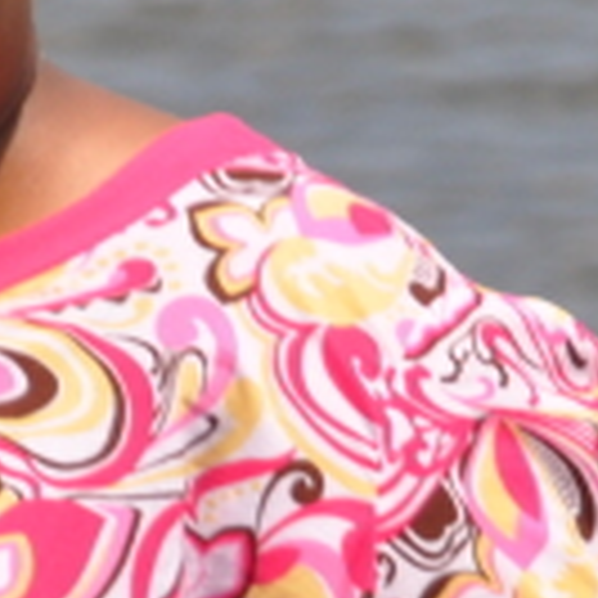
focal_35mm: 562
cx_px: -67
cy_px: 4
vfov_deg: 3.1
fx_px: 10984
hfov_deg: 3.1
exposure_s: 1/640
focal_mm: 130
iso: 200
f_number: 6.3
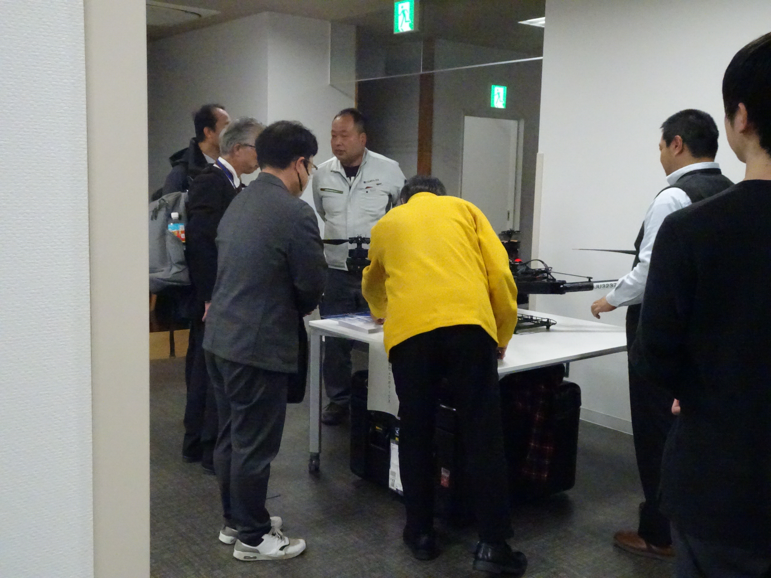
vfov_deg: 40.7
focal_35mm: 35
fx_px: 780
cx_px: 386
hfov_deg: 52.6
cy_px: 289
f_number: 4
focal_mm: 5.98
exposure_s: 1/250
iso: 3200
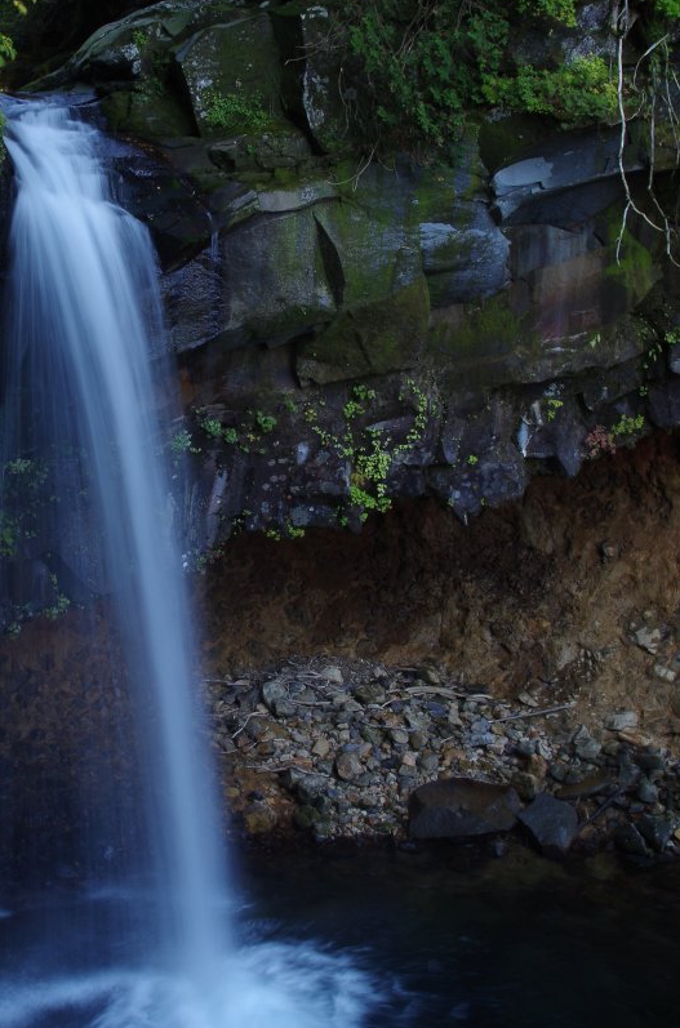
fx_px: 1510
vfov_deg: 37.6
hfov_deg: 25.1
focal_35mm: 53
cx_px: 181
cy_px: 476
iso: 100
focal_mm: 21.88
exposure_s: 1/4
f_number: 9.5
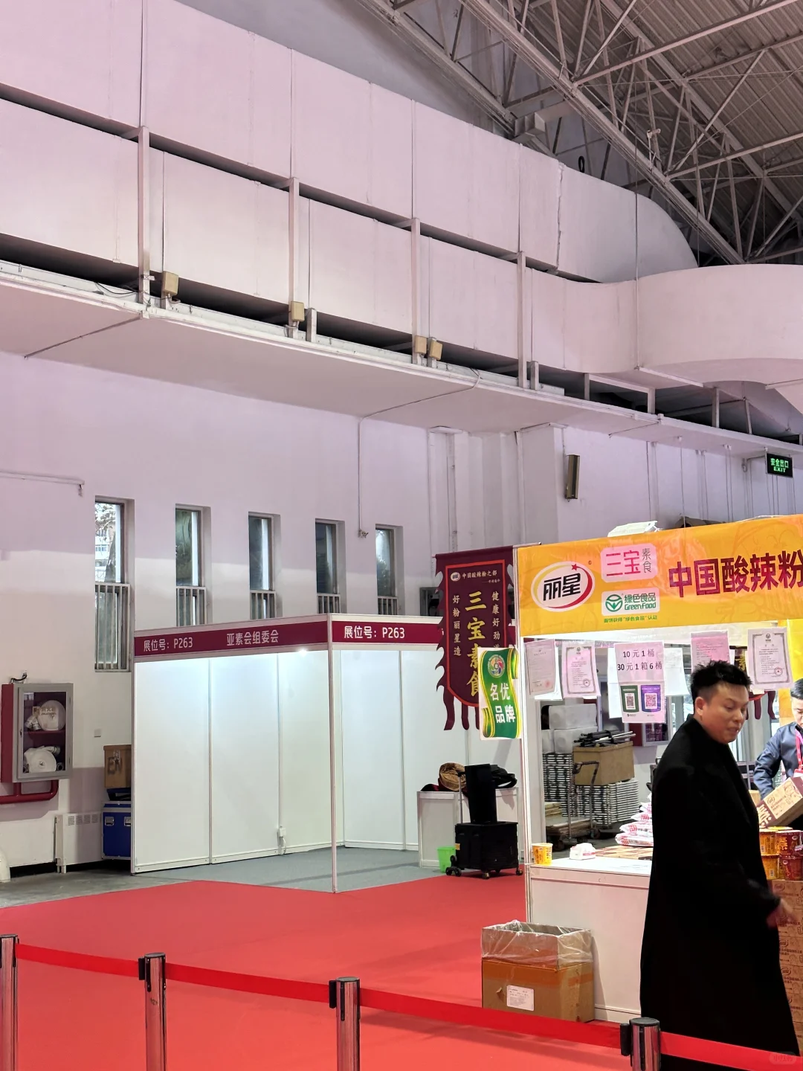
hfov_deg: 30.3
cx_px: 402
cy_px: 536
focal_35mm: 48
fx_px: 1485
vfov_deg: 39.7
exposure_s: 1/50
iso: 125
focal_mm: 6.86
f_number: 1.78
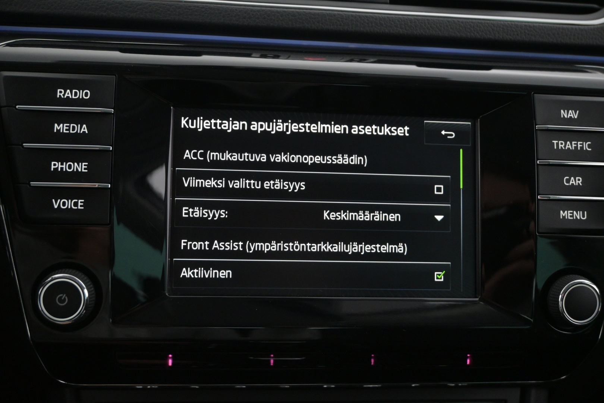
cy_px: 202
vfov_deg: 34.2
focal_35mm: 39
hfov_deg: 49.6
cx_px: 302
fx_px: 654
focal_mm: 26
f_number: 4.5
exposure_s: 1/50
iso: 2500
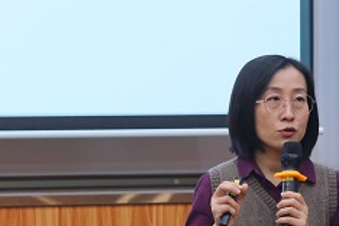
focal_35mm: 274
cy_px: 130
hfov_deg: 7.5
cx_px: 262
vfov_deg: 5.0
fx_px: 2580
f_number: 3.6
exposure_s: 1/125
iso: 6400
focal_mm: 85
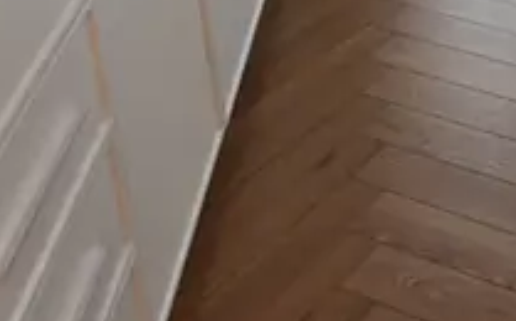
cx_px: 918
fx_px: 899
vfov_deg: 14.9
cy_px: -391
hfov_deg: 21.5
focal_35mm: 64
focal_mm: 2.62
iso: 125
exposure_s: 1/50
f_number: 2.2
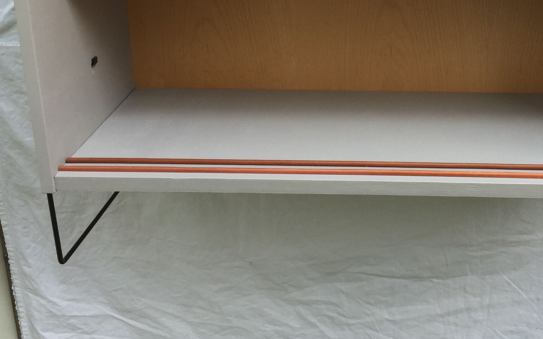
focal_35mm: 49
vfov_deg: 25.4
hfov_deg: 40.2
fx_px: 725
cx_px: 386
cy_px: 24
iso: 32
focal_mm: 4.15
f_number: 2.2
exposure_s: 1/356
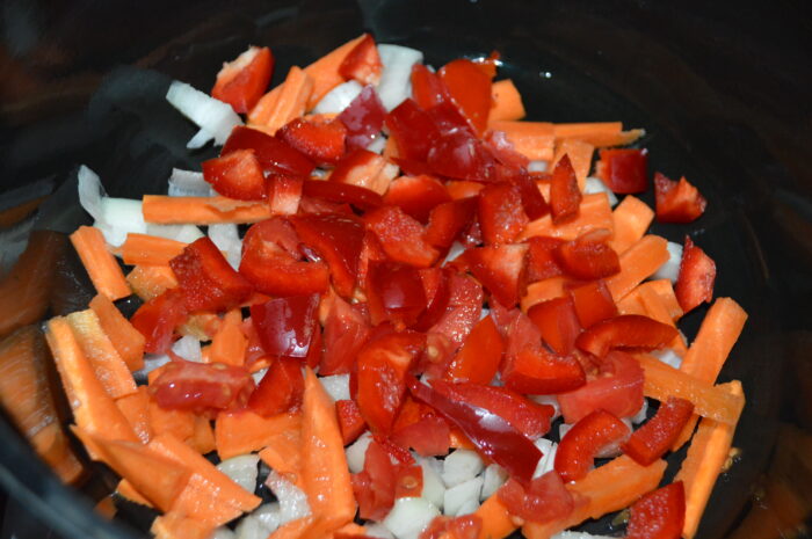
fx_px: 1081
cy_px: 270
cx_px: 406
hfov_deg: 41.2
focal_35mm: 48
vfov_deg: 28.0
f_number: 4.8
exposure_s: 1/60
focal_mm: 32
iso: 1800
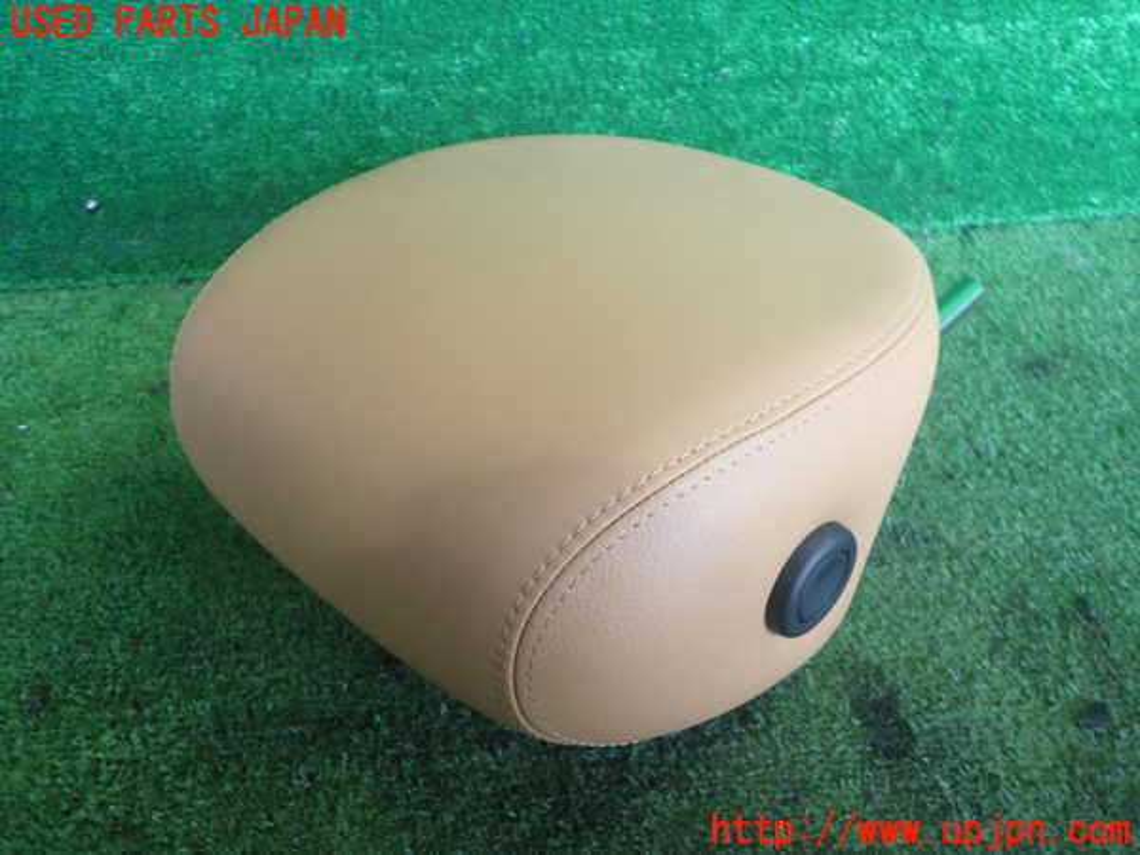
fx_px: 988
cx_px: 570
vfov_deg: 46.8
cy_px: 428
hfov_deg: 60.0
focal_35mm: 30
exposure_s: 1/60
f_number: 2.3
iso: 200
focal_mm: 5.4
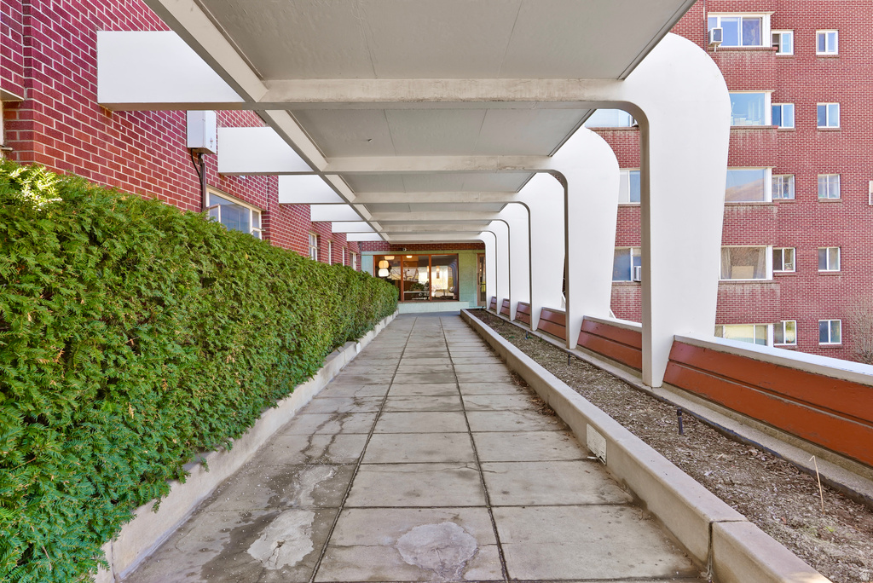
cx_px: 436
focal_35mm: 23
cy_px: 292
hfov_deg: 76.1
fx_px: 558
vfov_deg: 55.2
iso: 250
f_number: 9
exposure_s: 1/6
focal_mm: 23
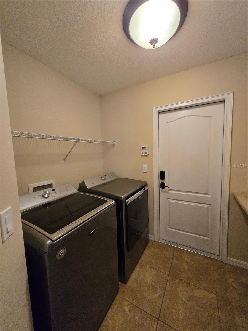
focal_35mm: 13
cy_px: 166
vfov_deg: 106.2
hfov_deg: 89.9
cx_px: 124
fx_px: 124
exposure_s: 1/60
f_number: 2.2
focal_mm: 1.7
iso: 400
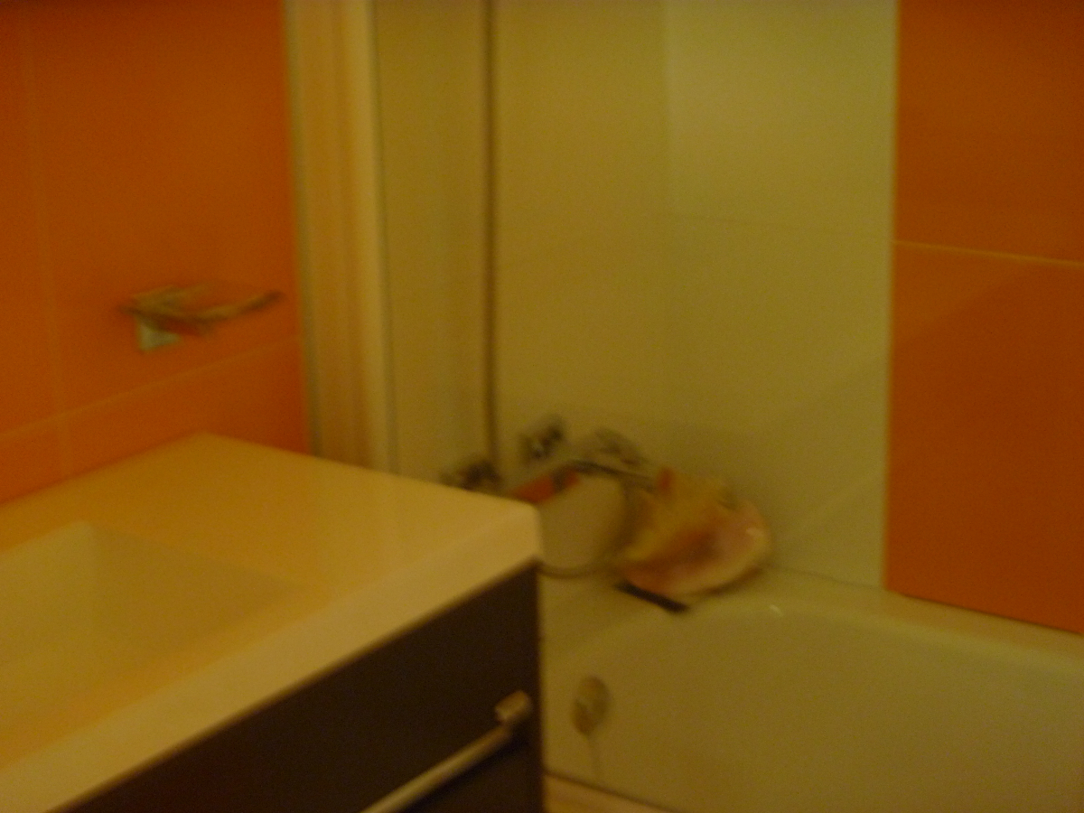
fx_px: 1942
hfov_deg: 31.2
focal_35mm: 62
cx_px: 542
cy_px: 406
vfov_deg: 23.7
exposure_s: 1/8
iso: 400
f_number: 3.9
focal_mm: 11
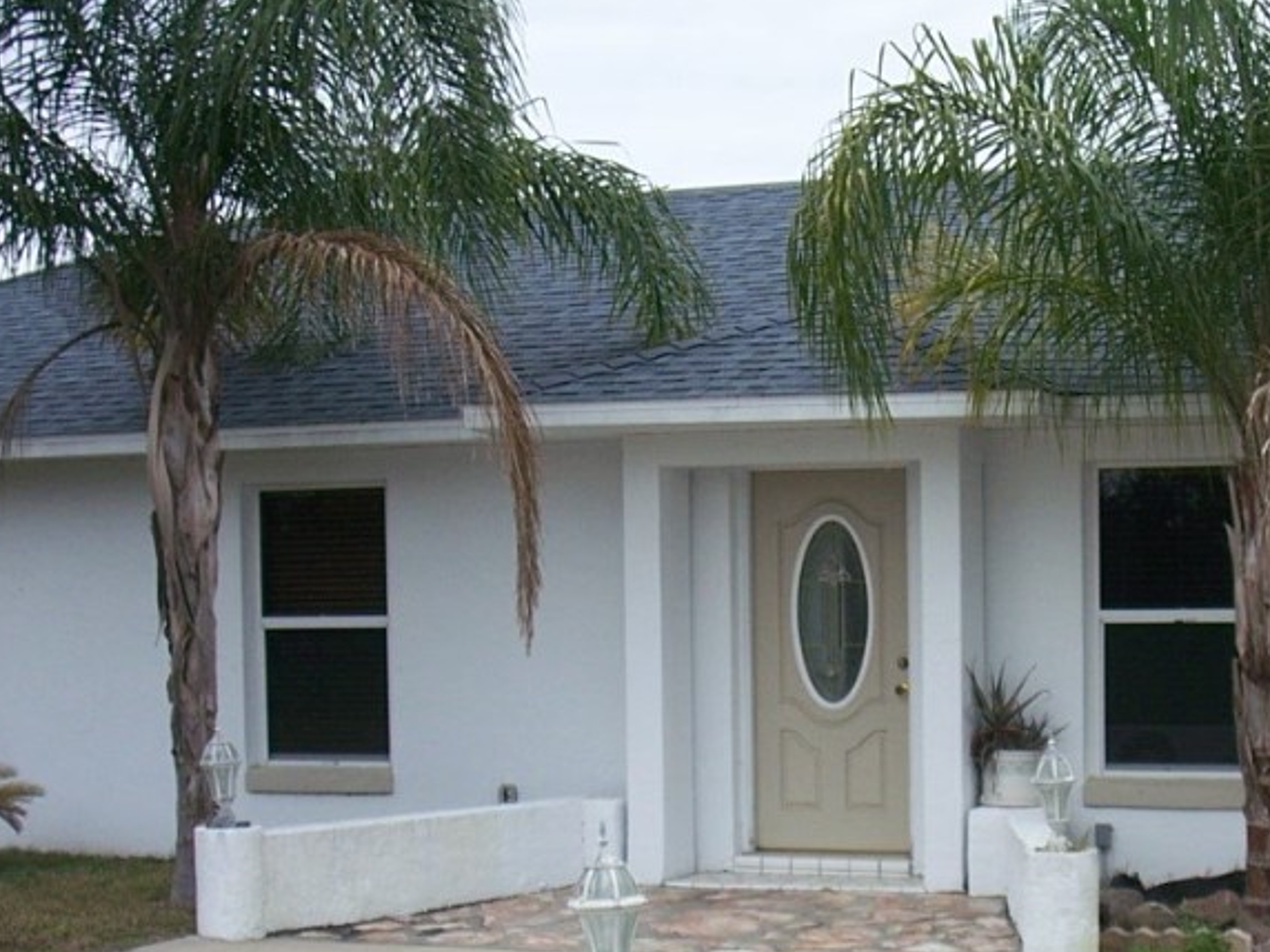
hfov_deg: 28.0
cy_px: 730
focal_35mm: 68
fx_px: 2495
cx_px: 1008
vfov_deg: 21.4
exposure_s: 1/200
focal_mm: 6.3
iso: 64
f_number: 3.9
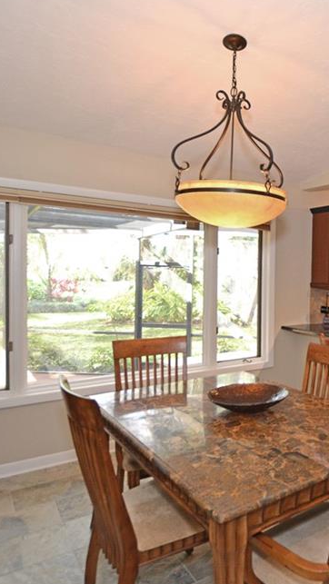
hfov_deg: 40.3
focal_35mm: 25
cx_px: 329
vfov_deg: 74.0
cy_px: 282
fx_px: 387
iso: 280
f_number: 4
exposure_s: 1/60
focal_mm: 10
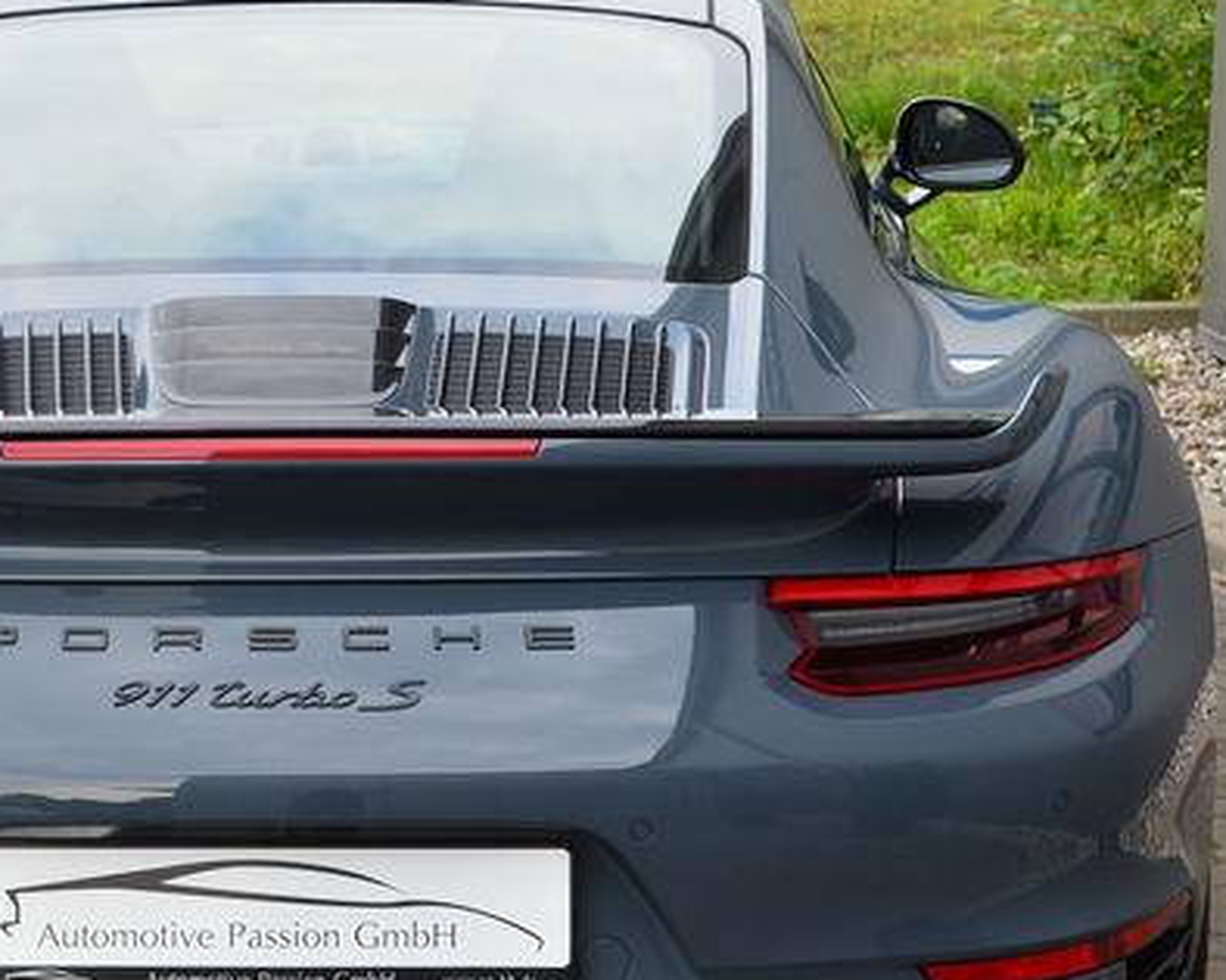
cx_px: 271
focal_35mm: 115
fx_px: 4172
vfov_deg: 13.4
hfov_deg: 16.6
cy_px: 653
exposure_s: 1/80
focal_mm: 42
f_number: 8
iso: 400
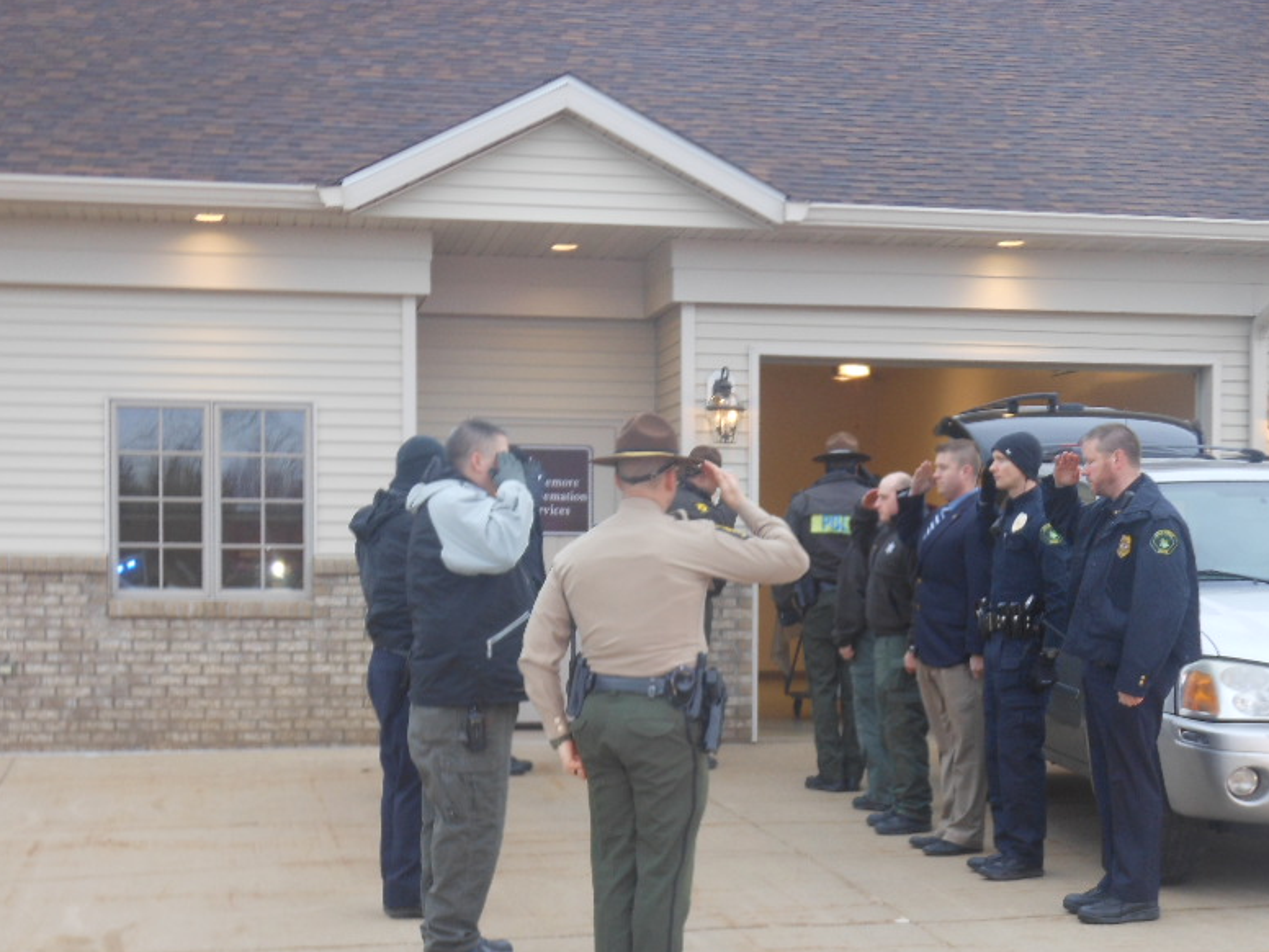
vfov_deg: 22.2
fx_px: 2420
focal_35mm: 66
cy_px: 618
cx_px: 713
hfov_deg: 29.4
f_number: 4
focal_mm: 8.9
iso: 100
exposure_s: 1/30
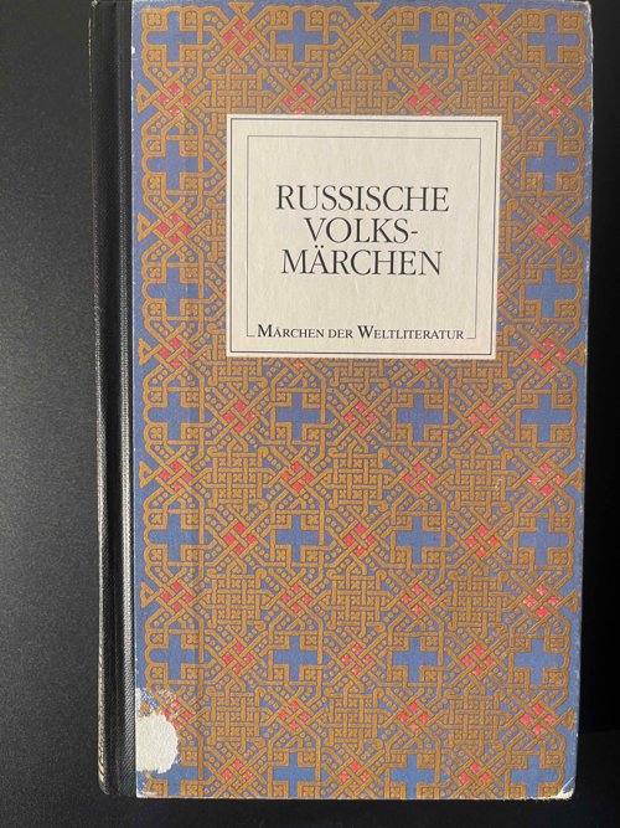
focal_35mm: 25
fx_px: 597
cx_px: 310
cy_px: 414
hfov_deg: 54.9
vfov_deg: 69.4
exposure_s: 1/50
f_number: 1.6
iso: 64
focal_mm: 5.1
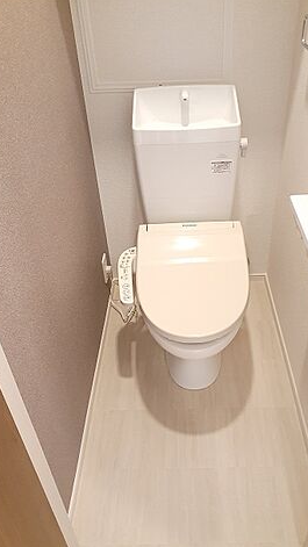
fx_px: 435
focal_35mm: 30
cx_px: 193
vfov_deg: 64.3
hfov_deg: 38.7
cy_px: 272
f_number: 1.9
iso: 500
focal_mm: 3.6
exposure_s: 1/25
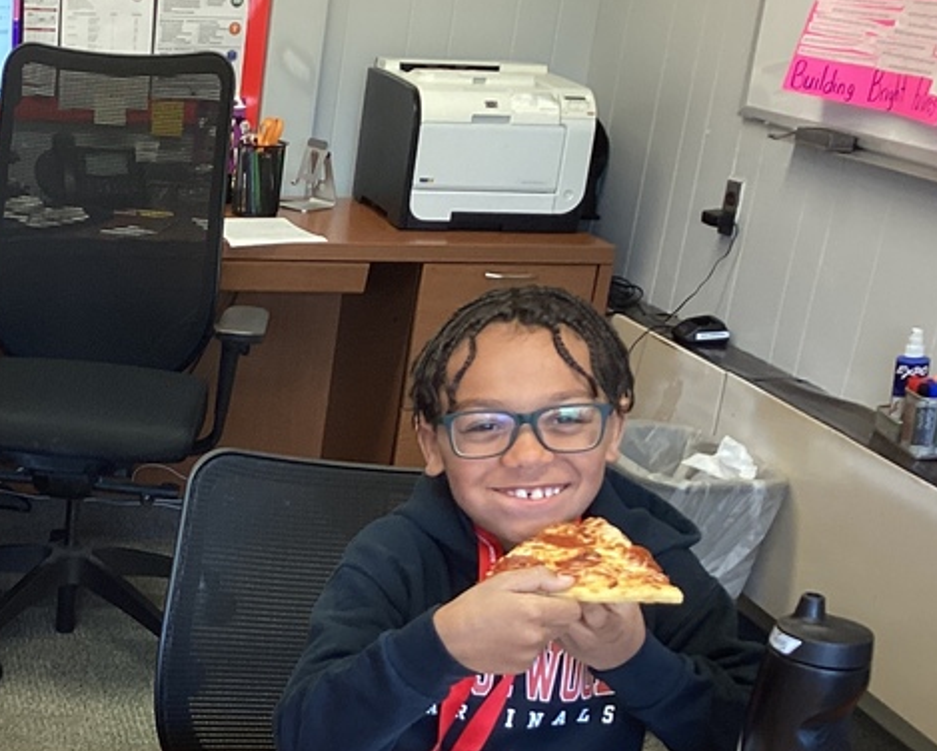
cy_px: 691
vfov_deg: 22.5
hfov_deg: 26.7
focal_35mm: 66
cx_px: -58
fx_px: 1832
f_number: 2.4
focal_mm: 3.3
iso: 100
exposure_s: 1/50
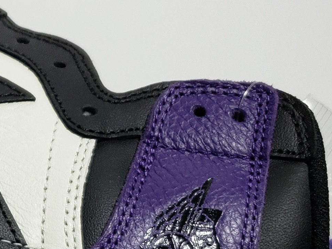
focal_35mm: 109
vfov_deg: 13.4
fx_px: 1045
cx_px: -224
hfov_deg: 15.9
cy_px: 229
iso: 50
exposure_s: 1/559
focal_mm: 4.3
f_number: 1.5
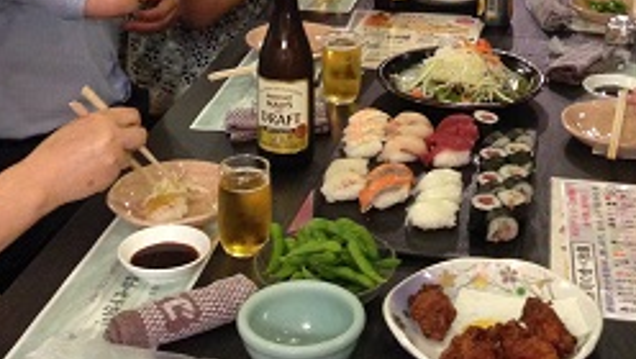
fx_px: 1198
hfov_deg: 29.6
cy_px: -97
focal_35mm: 71
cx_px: 398
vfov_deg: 16.2
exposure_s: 1/15
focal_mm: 4.12
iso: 400
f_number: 2.4
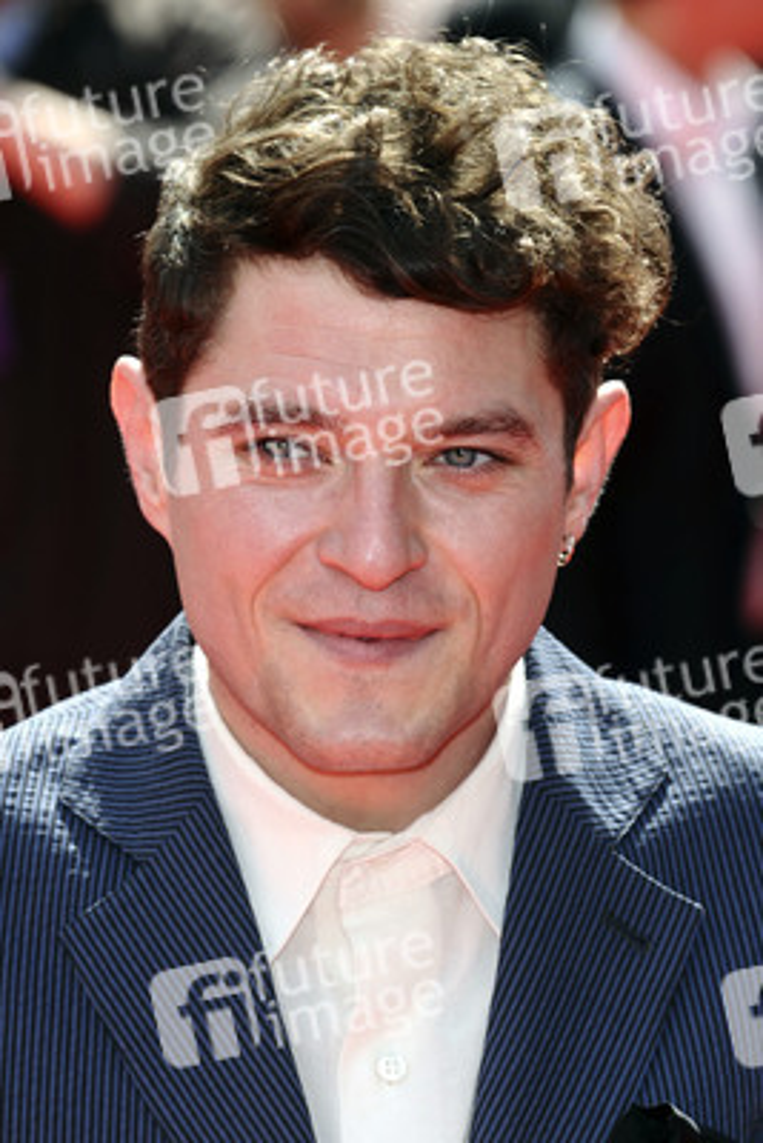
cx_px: 382
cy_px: 572
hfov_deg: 5.9
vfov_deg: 8.9
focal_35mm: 232
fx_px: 7385
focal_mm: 155
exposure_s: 1/250
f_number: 5.6
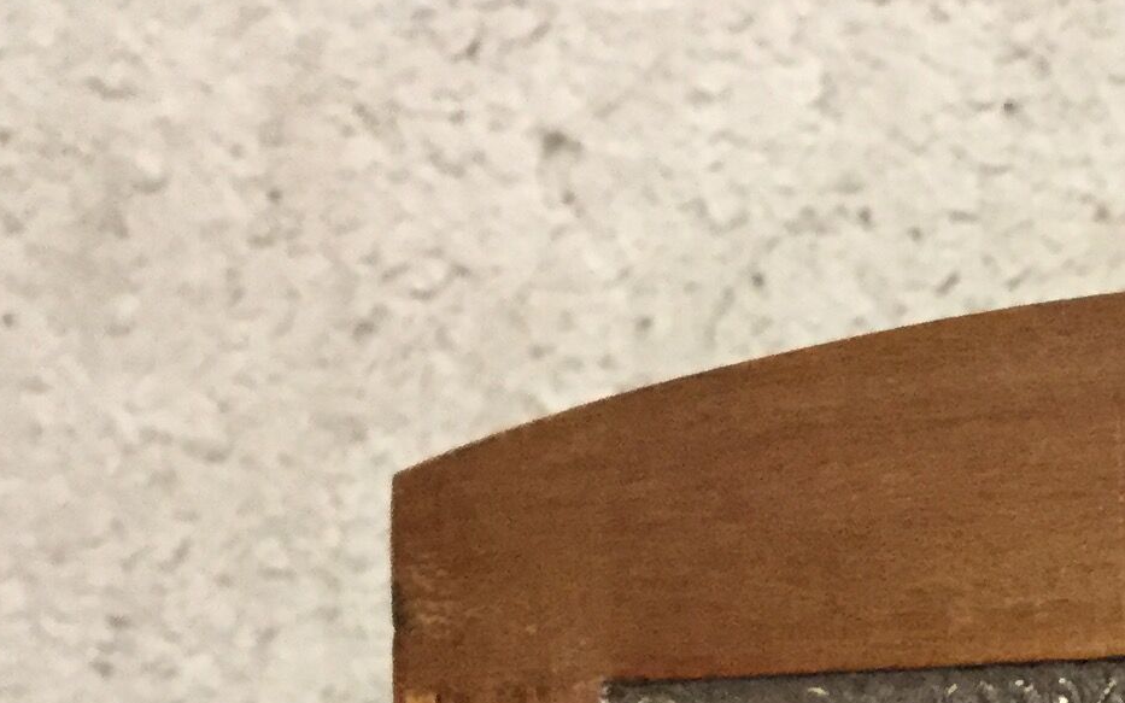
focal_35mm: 115
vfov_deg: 10.6
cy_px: 1329
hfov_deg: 16.8
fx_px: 3526
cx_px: 1570
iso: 200
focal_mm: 3.3
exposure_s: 1/33
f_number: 2.4
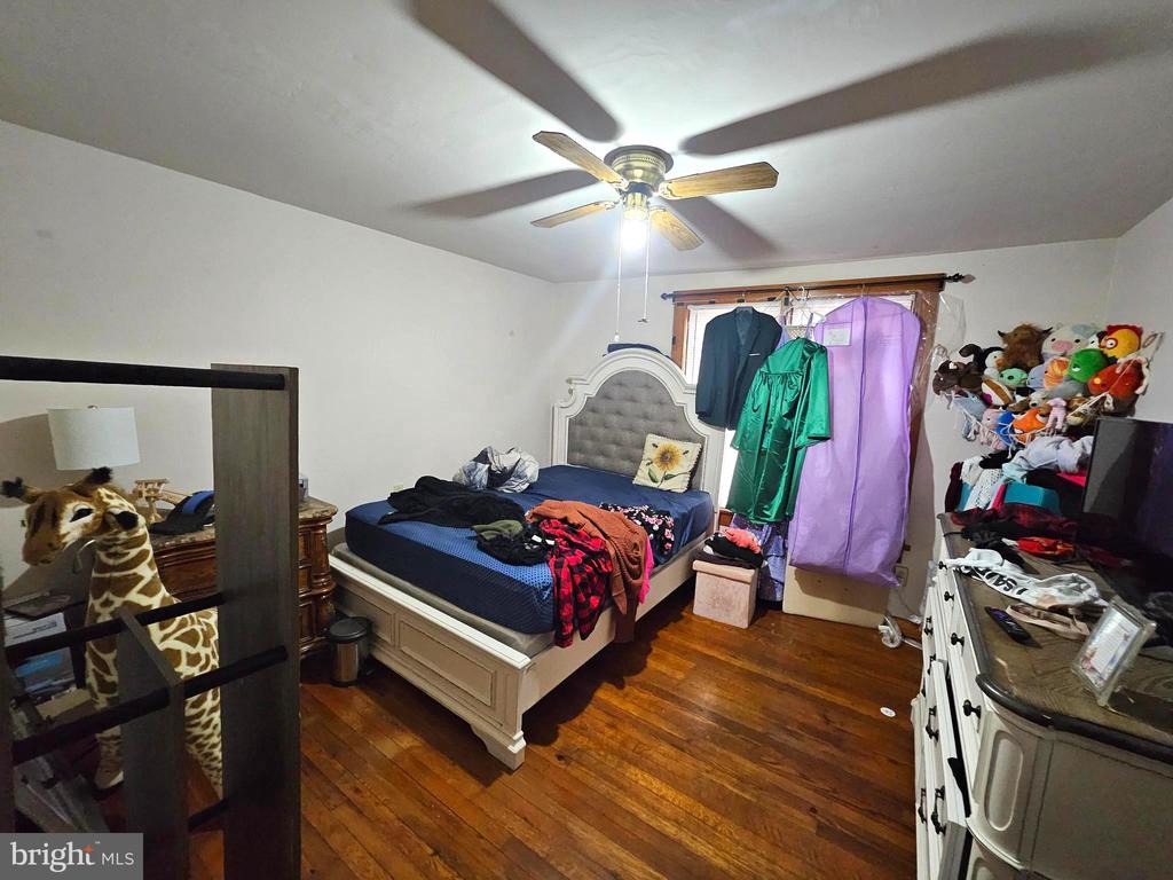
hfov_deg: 106.2
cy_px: 440
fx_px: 441
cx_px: 586
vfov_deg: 89.9
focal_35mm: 13
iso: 500
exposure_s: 1/30
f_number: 2.2
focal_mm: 1.74
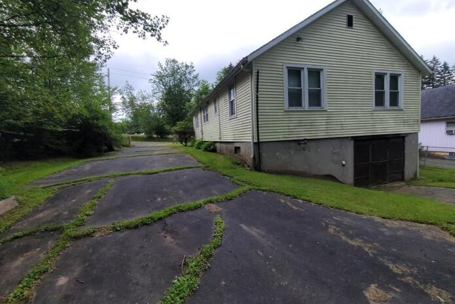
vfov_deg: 81.3
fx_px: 177
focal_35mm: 14
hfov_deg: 104.2
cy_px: 153
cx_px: 220
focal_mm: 2.2
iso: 50
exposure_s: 1/740
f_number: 2.2
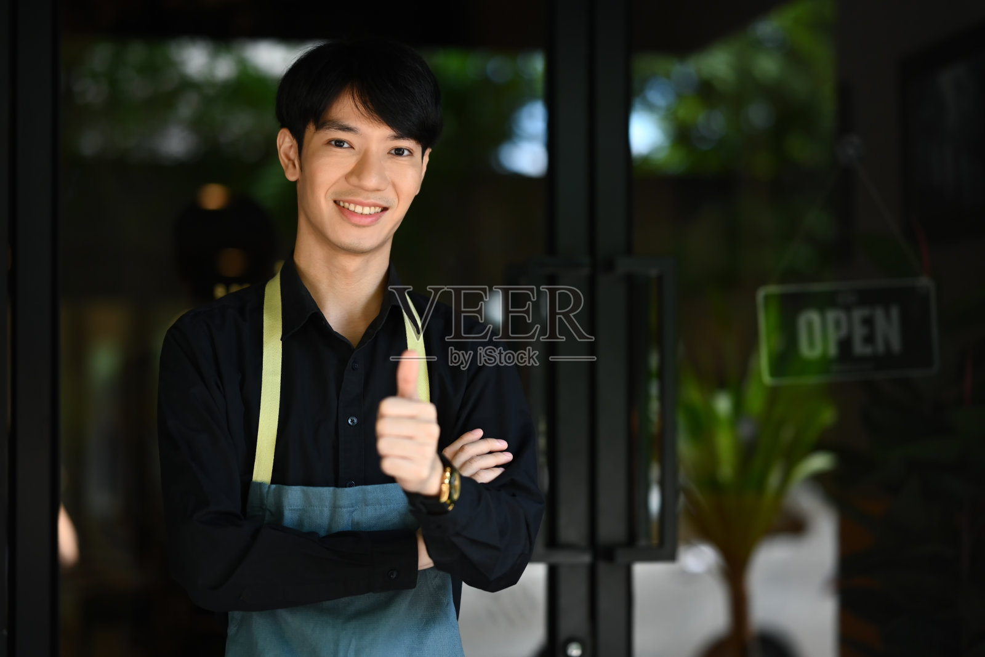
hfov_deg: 23.9
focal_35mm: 85
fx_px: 2326
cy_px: 328
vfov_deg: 16.1
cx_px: 492
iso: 640
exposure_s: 1/800
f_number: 2
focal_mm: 85
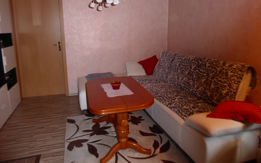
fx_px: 192
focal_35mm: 27
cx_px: 130
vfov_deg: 45.7
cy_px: 64
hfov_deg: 68.4
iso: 320
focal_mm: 4.3
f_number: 3.3
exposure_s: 1/60
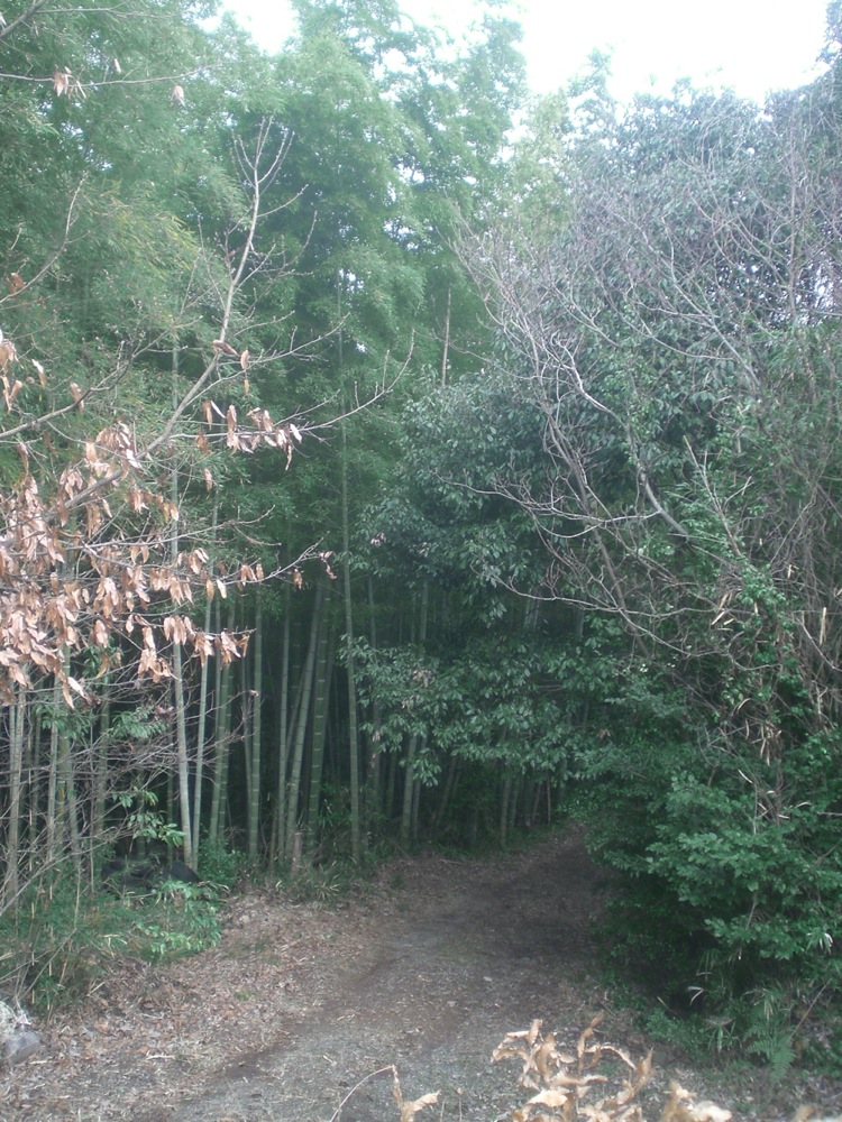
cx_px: 421
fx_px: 1232
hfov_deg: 37.7
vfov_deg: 49.0
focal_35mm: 38
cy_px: 561
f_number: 3.1
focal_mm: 6.3
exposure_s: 1/80
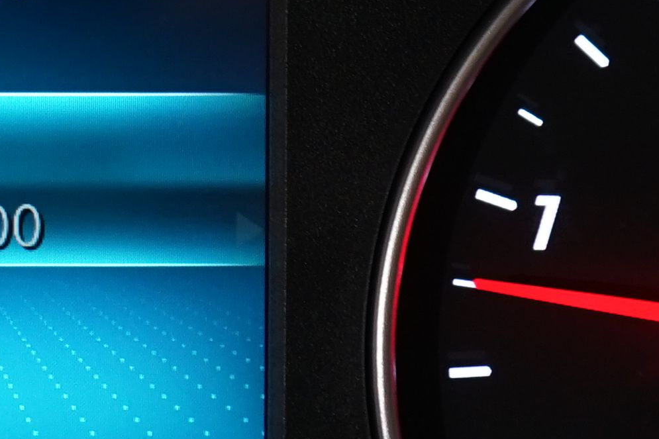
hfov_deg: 10.8
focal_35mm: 187
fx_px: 3422
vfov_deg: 7.3
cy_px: 225
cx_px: -127
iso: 400
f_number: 4
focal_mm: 31
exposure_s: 1/20
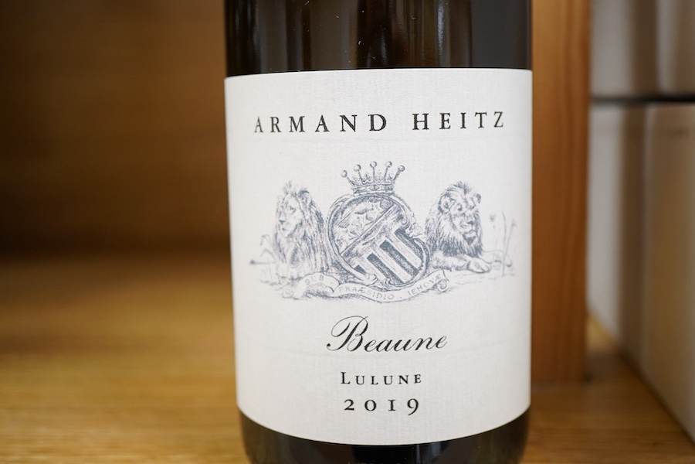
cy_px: 232
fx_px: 869
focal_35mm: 45
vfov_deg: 29.9
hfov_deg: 43.6
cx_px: 348
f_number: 5.6
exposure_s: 1/125
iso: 1250
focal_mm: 30
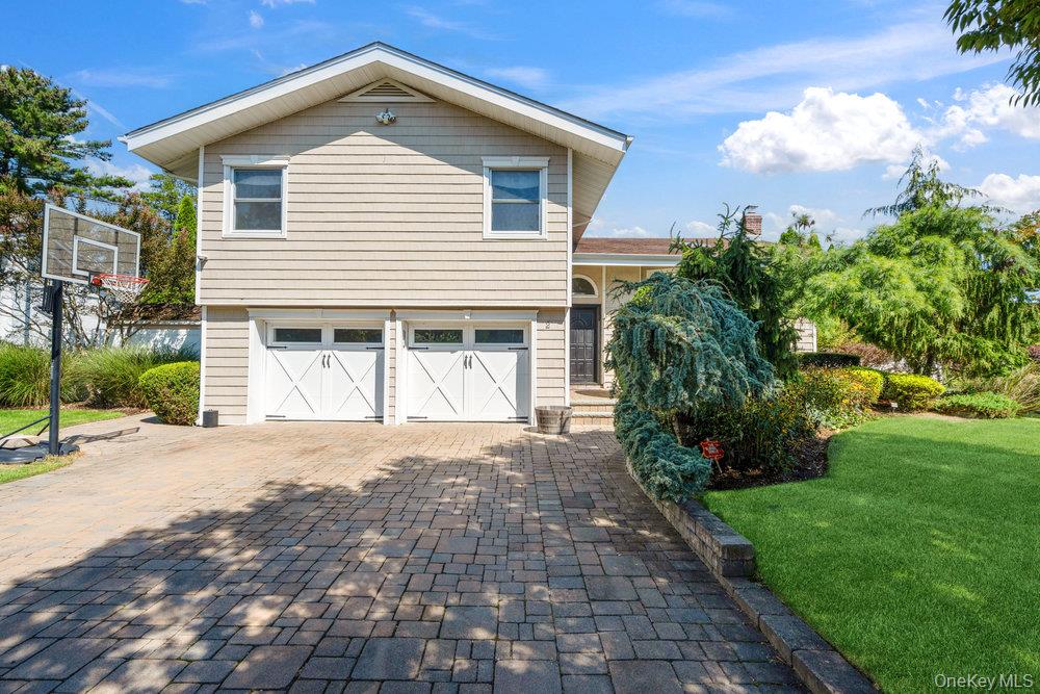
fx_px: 462
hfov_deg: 96.7
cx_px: 520
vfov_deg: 73.8
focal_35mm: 16
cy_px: 347
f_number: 6.3
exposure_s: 1/1600
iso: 1000
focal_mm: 16
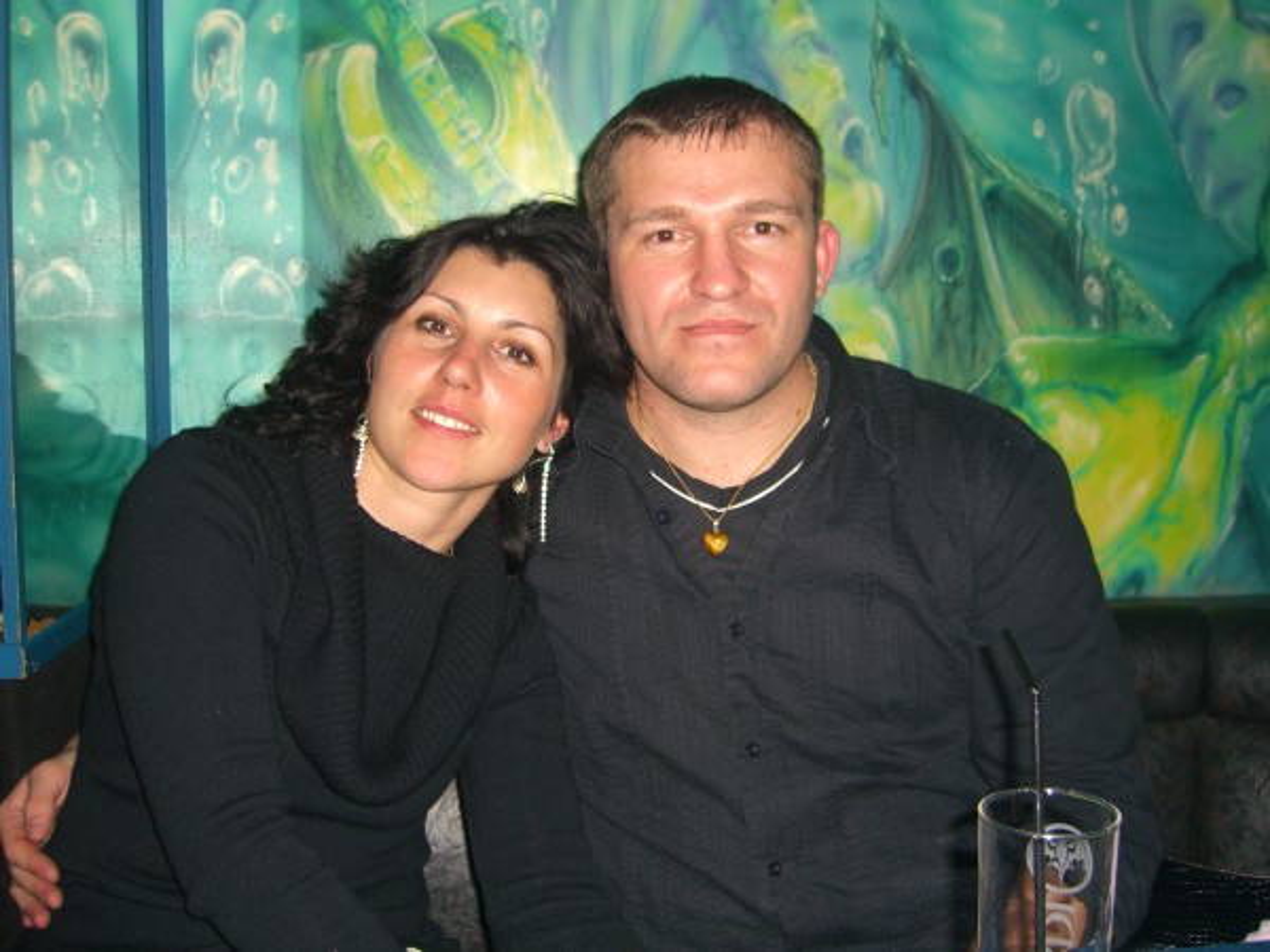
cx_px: 635
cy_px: 476
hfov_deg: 49.0
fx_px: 1394
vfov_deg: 37.7
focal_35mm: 38
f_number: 2.8
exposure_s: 1/60
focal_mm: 7.9
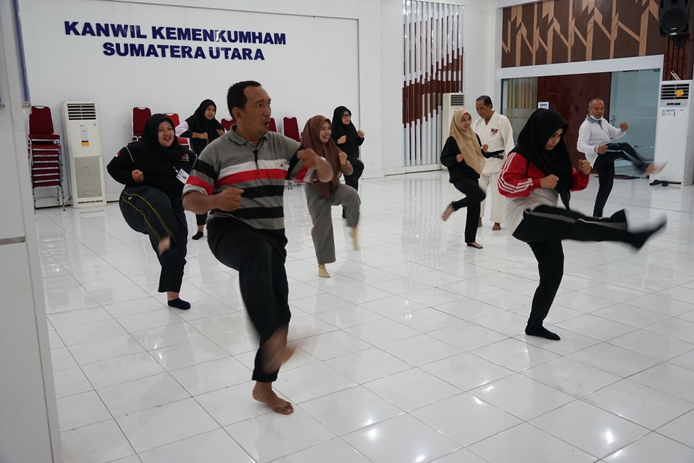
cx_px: 347
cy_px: 232
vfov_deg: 41.1
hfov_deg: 58.7
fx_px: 617
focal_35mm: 32
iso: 1000
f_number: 4
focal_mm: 32
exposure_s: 1/60
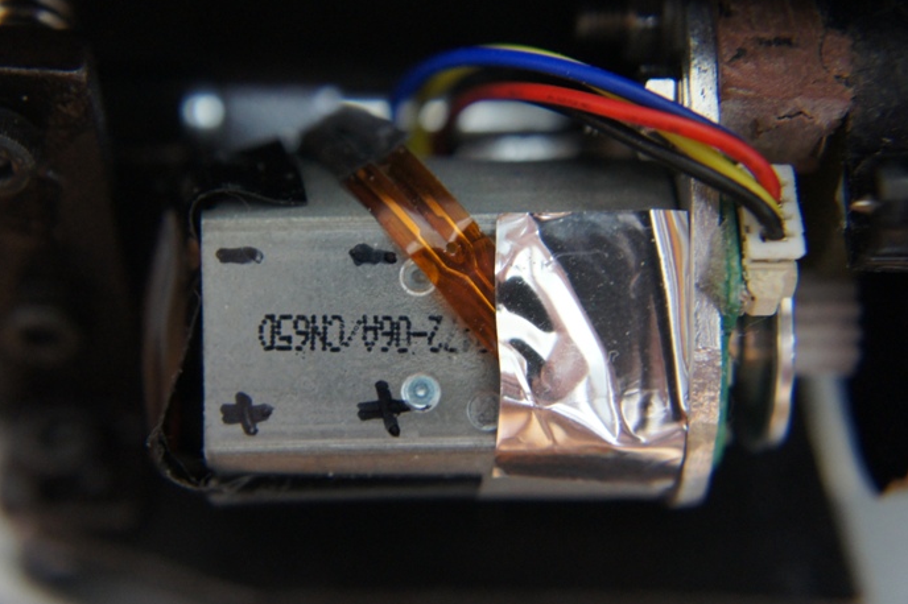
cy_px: 299
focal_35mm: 44
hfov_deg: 44.8
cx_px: 388
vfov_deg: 30.8
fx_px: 1099
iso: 1600
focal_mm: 25
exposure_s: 1/6
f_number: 4
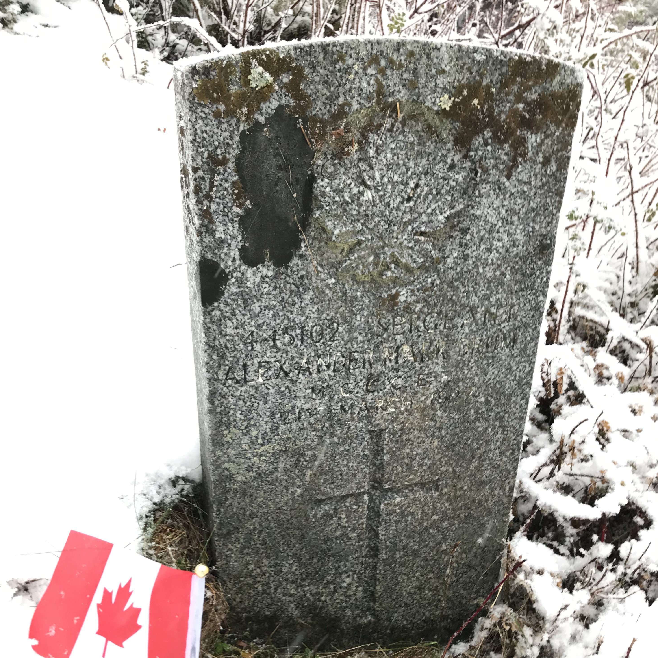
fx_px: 731
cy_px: 416
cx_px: 323
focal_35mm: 34
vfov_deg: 47.9
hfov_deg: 48.4
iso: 32
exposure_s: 1/60
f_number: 1.8
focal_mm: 3.99
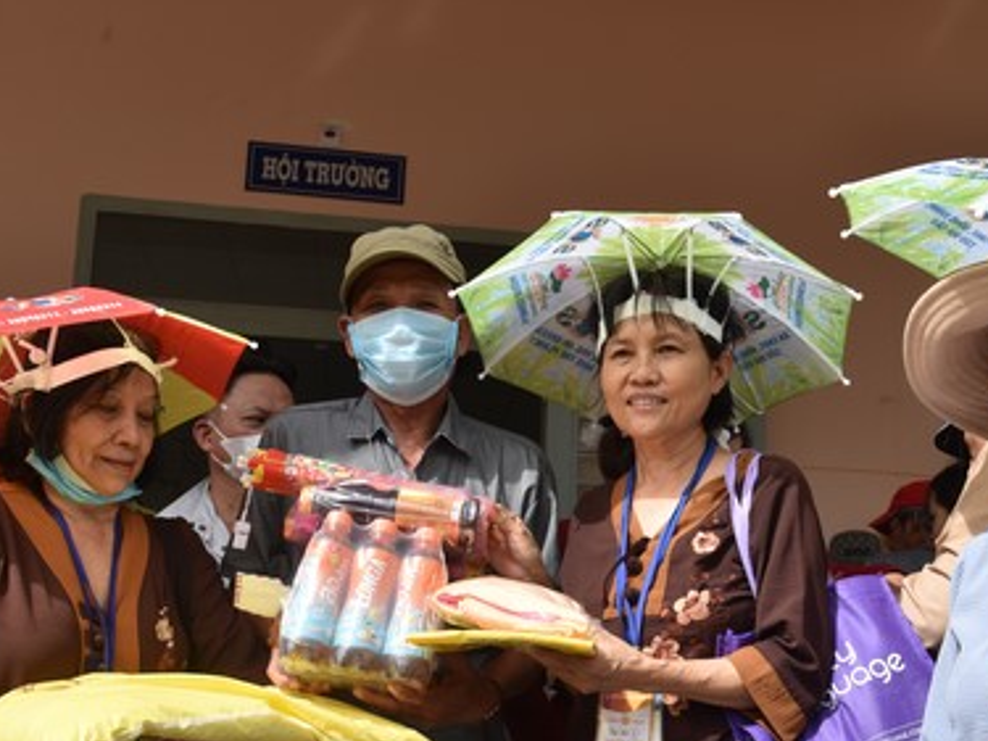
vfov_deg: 31.8
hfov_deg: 41.8
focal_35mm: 45
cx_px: 619
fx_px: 1284
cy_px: 514
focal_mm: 27
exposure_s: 1/320
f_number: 9
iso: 200
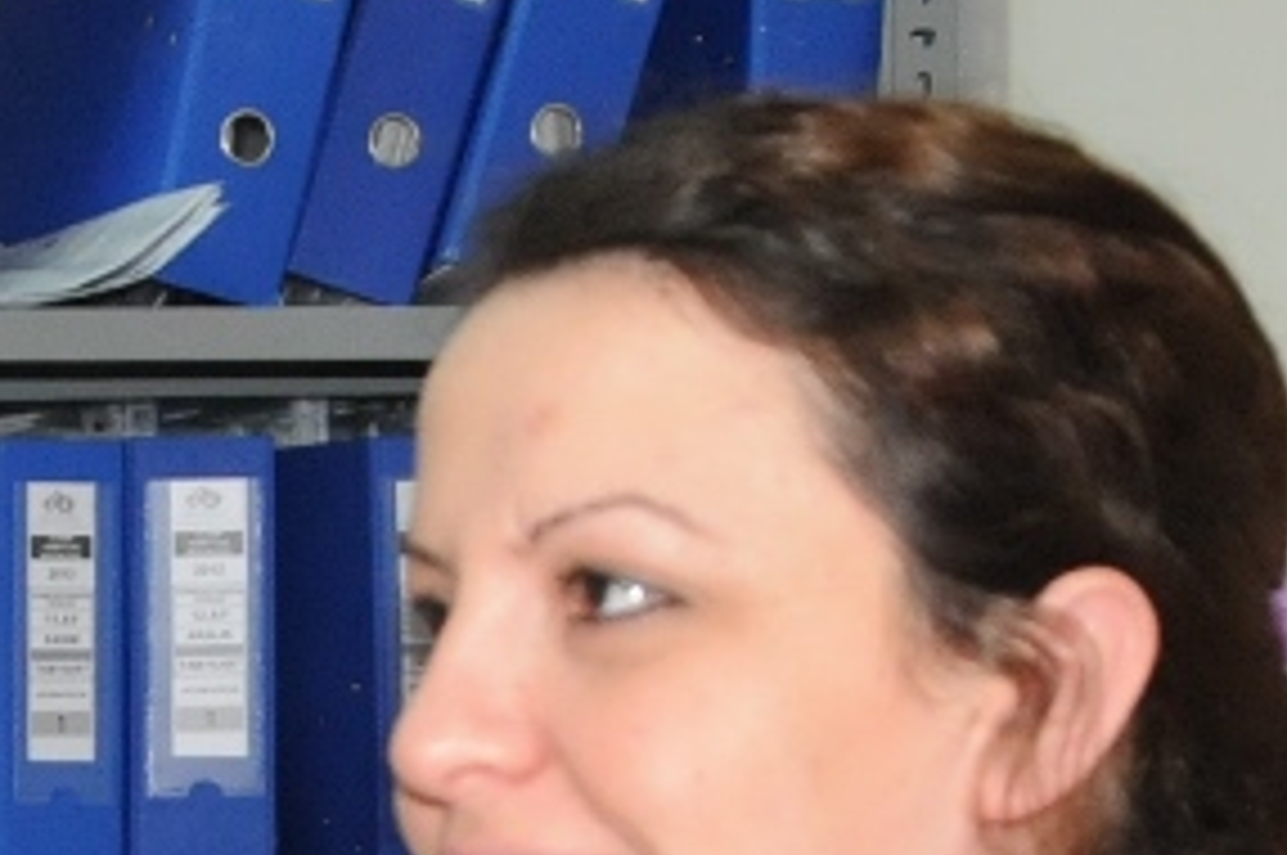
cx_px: -846
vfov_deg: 7.4
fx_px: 6314
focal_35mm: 177
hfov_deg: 11.0
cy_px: 1696
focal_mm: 21
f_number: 5
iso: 1000
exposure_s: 1/60
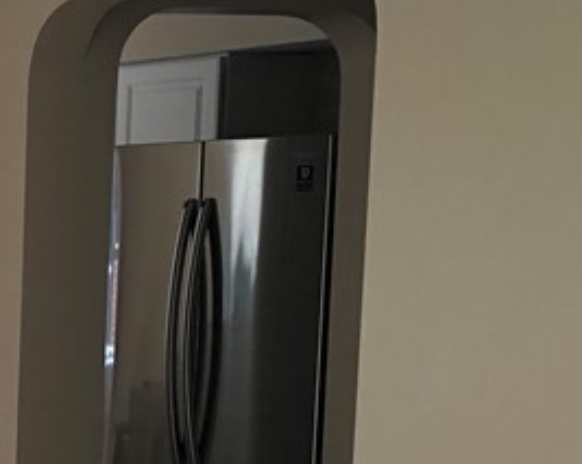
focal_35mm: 105
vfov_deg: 14.4
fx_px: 1807
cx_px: -506
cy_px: 468
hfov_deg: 15.4
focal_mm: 4
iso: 32
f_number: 1.8
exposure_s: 1/120
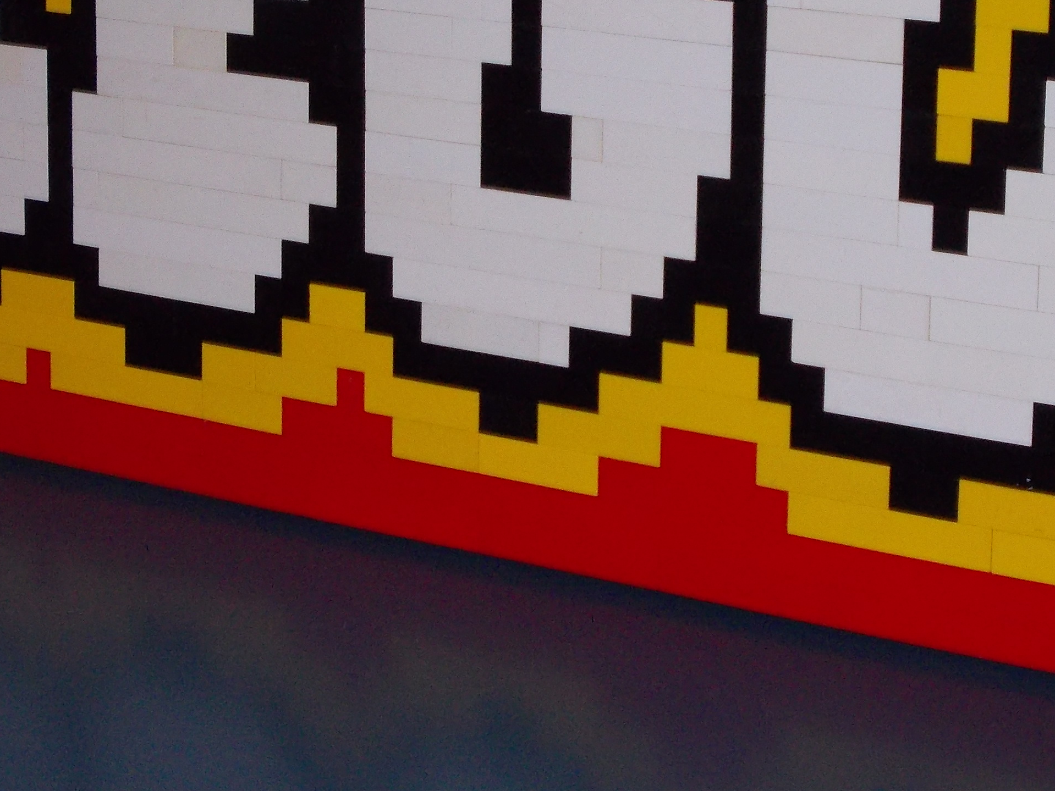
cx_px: 530
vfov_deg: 15.1
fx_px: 2957
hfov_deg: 20.2
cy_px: 105
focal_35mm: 97
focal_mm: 7.2
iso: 200
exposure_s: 1/30
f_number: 3.6
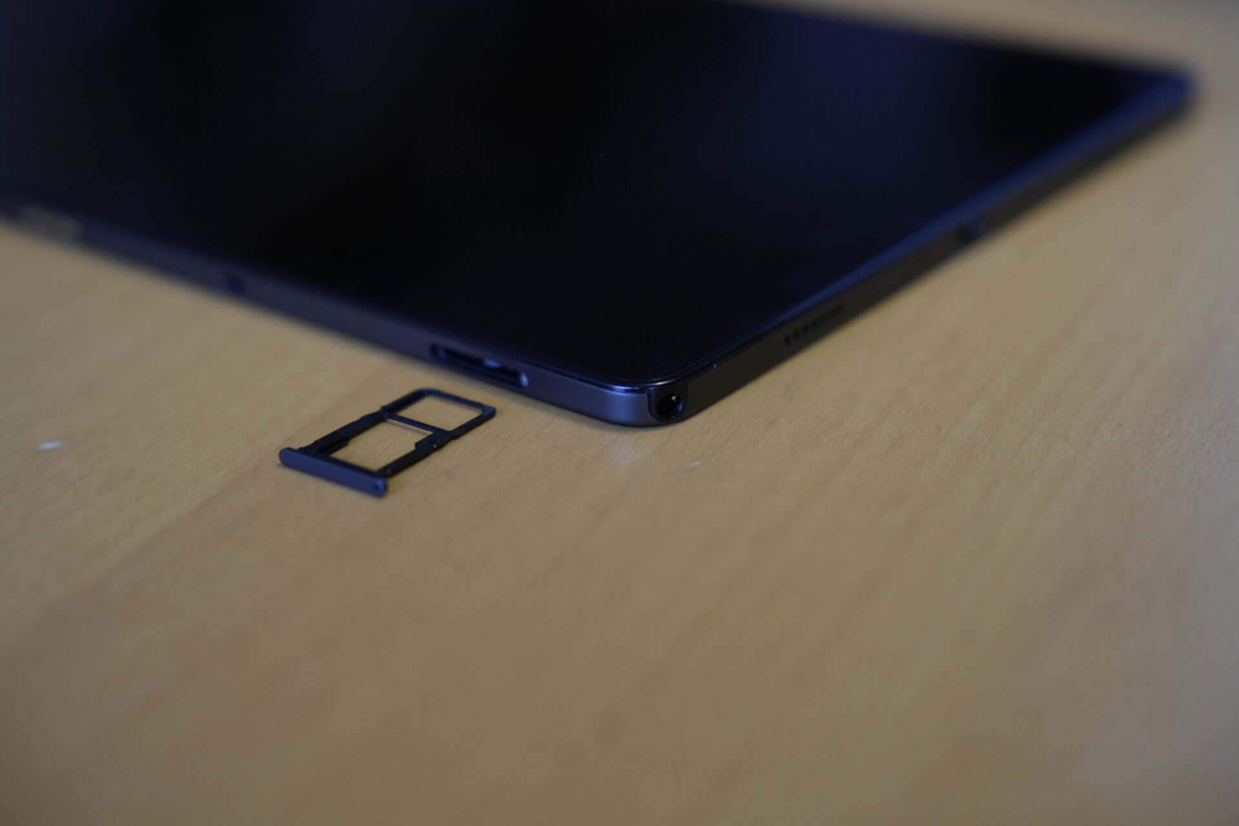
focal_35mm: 70
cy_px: 413
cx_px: 620
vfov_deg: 19.5
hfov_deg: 28.8
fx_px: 2409
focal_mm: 70
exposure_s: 1/160
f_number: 4
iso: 800
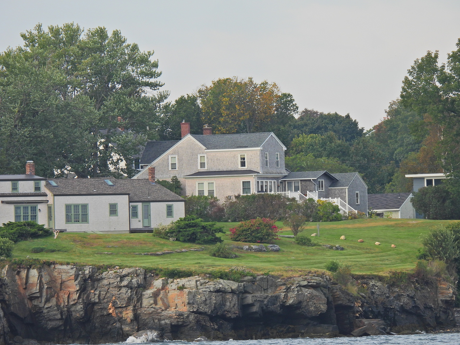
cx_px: 230
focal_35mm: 502
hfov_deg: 3.9
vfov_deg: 3.0
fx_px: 6670
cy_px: 172
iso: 100
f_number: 5
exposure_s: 1/320
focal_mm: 89.2
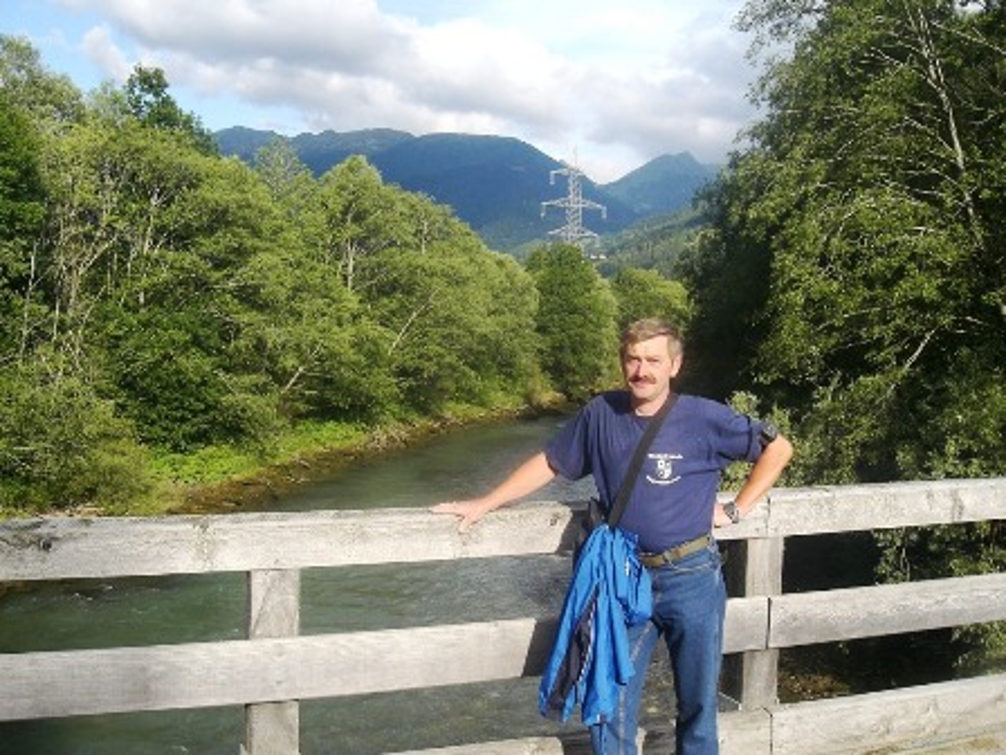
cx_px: 503
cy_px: 378
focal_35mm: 38
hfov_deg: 49.0
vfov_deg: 37.7
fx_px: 1104
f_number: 4.4
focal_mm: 6.3
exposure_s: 1/250
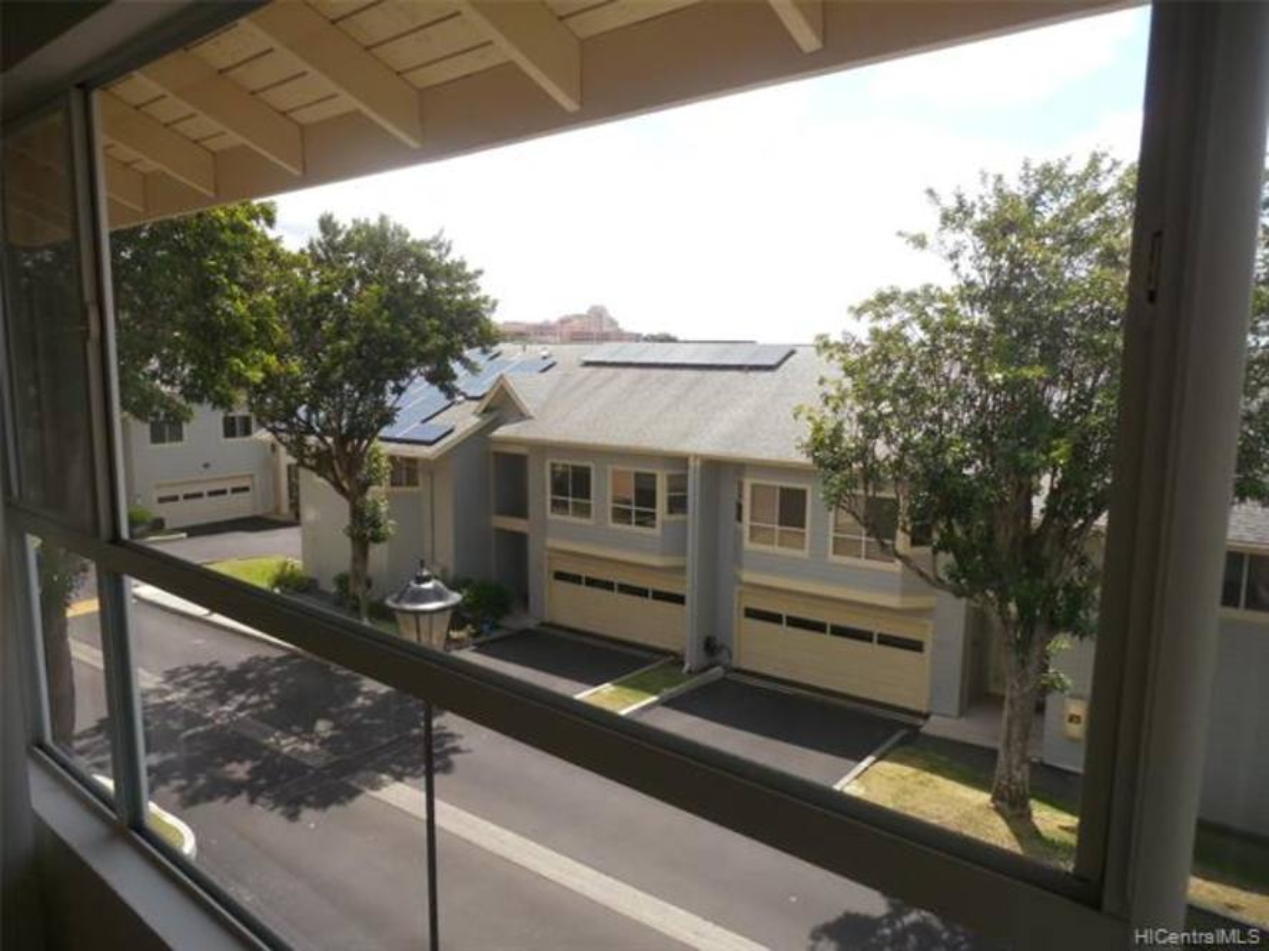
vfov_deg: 56.8
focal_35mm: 24
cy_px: 476
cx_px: 634
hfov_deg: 71.6
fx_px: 880
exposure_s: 1/400
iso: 80
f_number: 3
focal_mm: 4.2
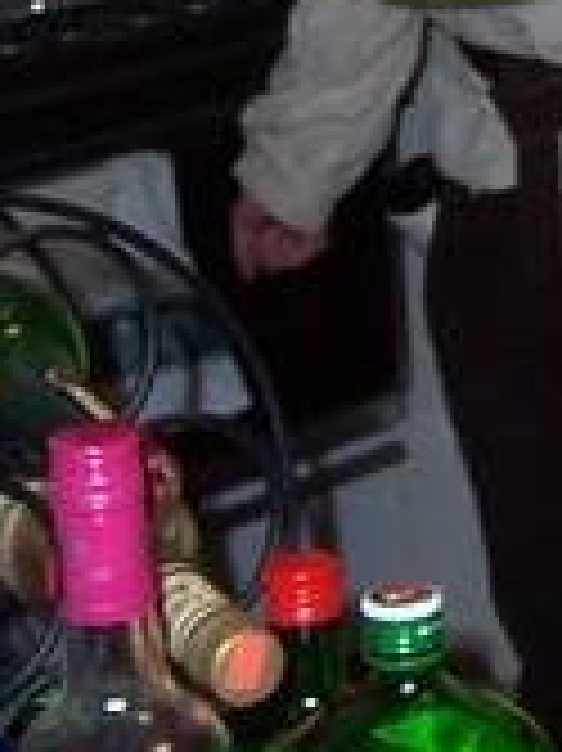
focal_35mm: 142
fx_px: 3078
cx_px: 859
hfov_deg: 10.1
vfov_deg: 13.6
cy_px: -68
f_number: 2.8
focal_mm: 5.6
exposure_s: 1/60
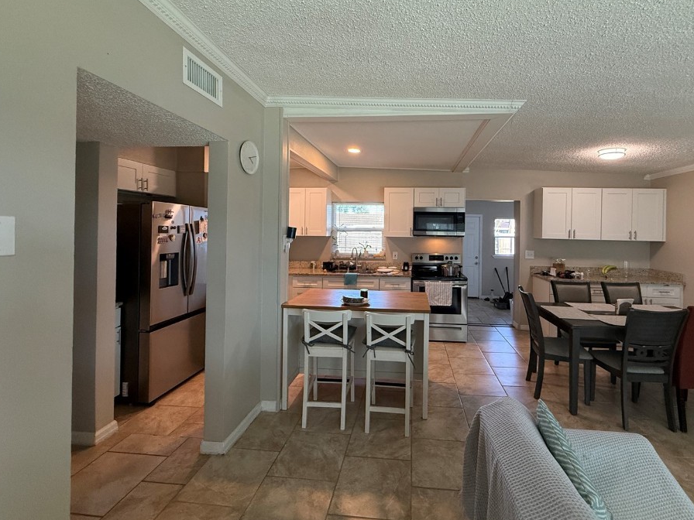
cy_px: 228
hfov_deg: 94.1
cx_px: 386
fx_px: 321
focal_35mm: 16
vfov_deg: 77.8
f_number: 2.2
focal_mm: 2.22
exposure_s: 1/120
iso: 320
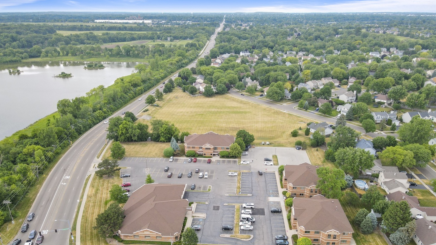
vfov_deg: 42.1
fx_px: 312
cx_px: 218
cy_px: 168
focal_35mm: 27
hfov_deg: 69.9
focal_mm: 4.5
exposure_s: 1/60
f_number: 2.8
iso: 100
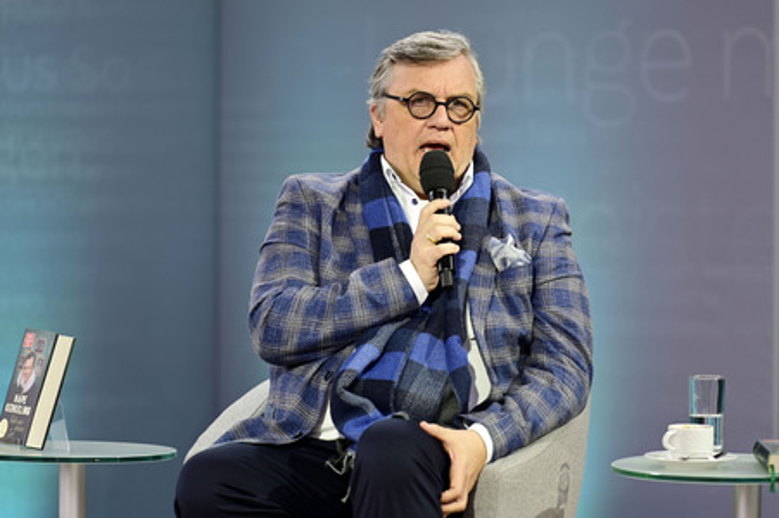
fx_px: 4216
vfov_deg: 7.0
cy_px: 259
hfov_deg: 10.6
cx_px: 390
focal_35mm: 195
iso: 160
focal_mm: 195
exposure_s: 1/250
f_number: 2.8
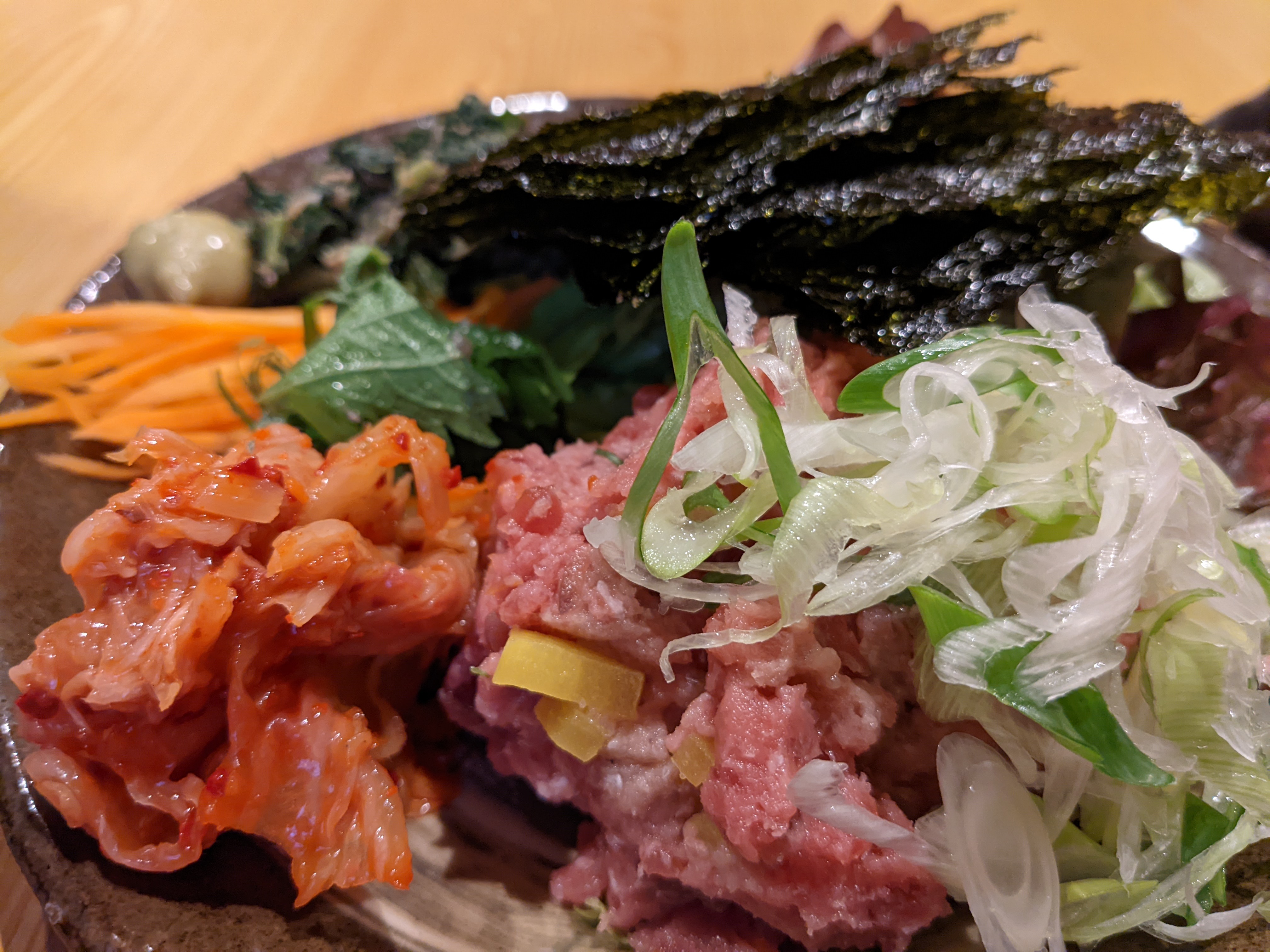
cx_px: 635
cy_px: 476
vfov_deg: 51.4
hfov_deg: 65.3
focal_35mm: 27
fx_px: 991
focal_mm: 4.38
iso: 334
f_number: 1.73
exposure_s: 1/23.8
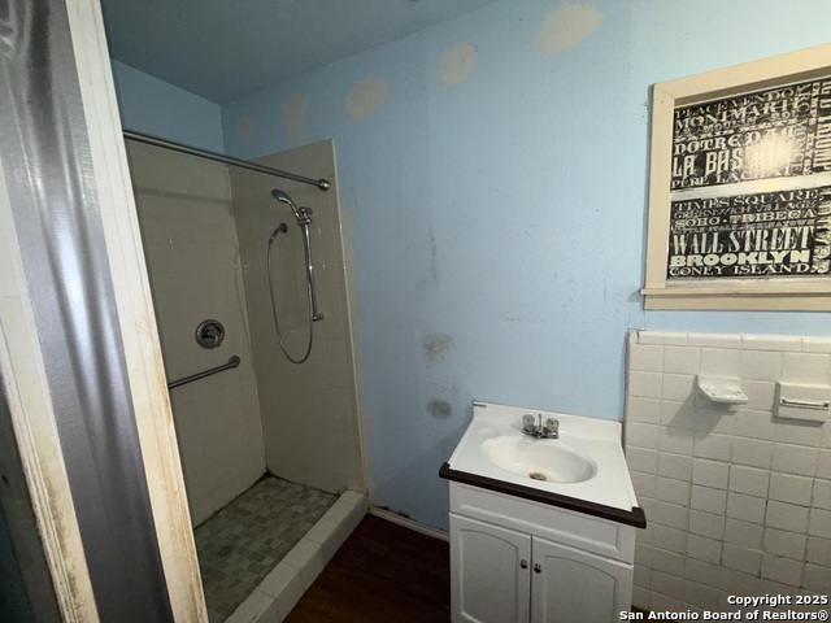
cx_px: 416
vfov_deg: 85.7
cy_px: 312
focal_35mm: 14
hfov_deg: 102.1
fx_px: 336
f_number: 2.2
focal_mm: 2.22
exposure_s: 1/60
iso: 125
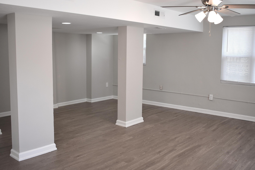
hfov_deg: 53.1
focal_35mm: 36
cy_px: 85
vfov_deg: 36.9
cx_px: 128
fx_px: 255
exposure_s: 1/80
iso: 400
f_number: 4
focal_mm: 24
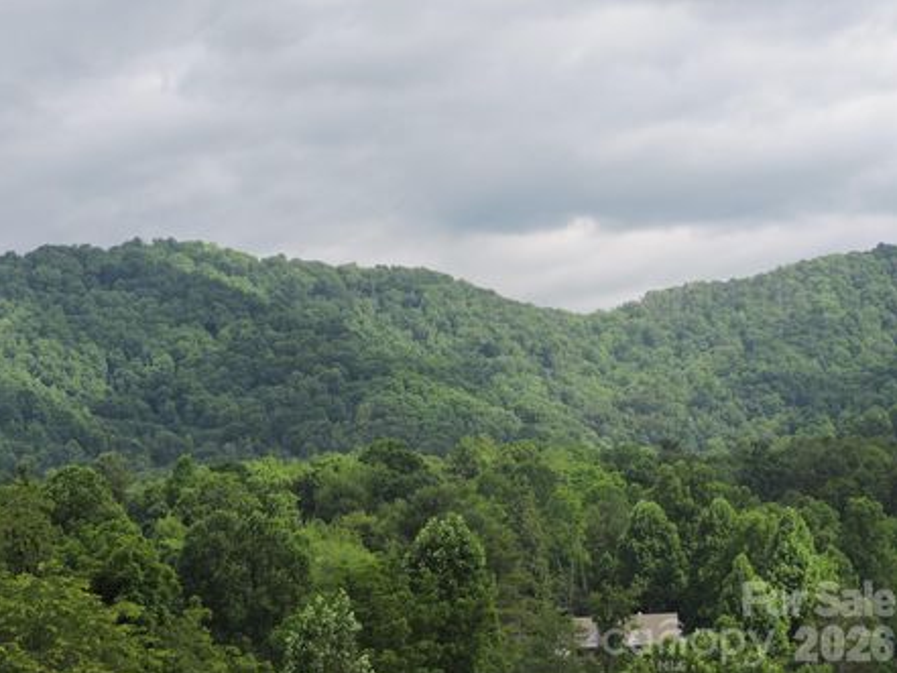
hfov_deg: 19.2
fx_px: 2644
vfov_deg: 14.5
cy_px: 298
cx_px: 393
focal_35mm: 102
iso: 100
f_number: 4.1
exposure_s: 1/500
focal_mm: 16.1
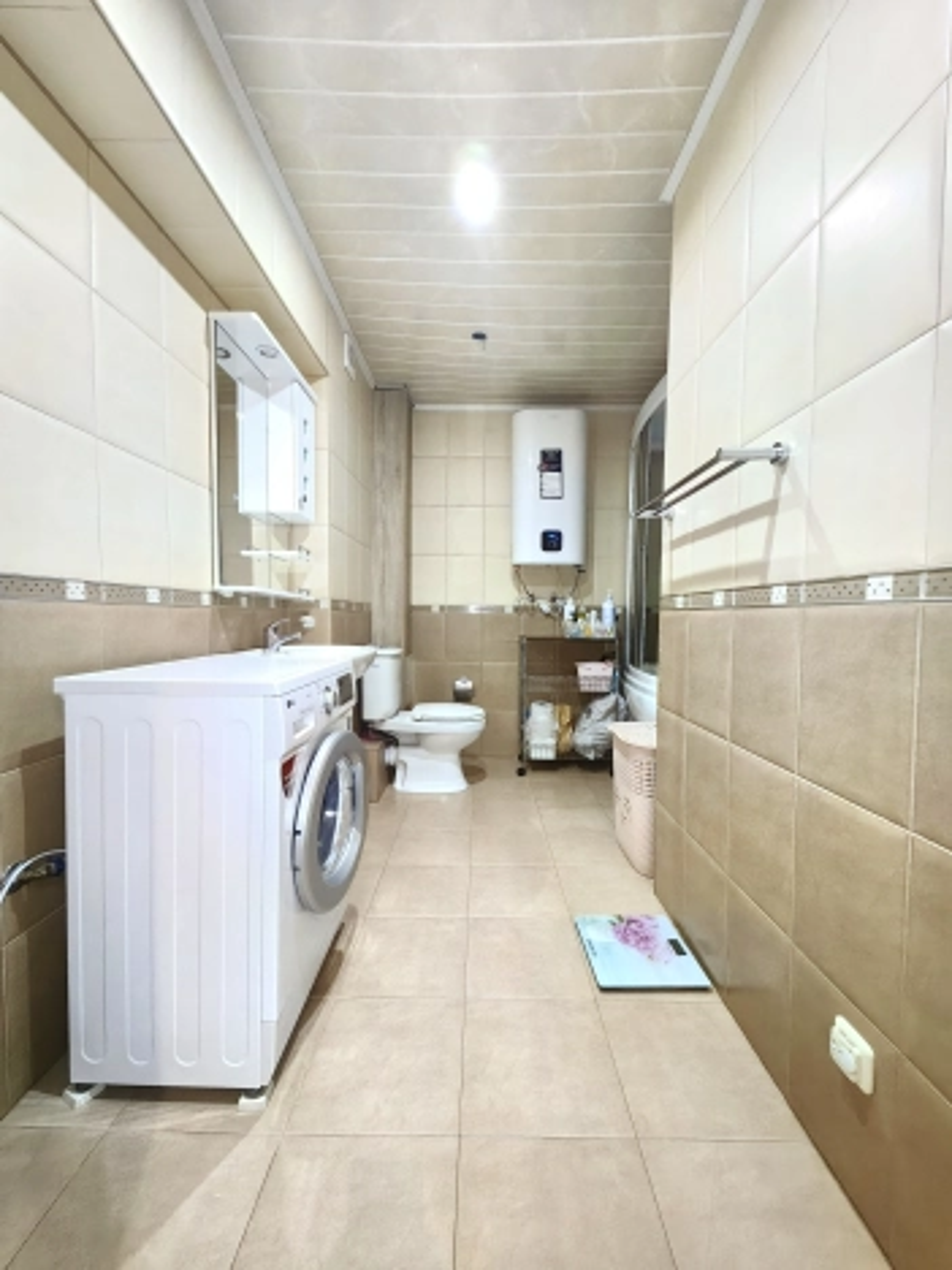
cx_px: 476
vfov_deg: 106.2
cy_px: 635
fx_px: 477
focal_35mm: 13
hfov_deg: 89.9
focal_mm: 1.76
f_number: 2.2
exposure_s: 1/25
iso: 800
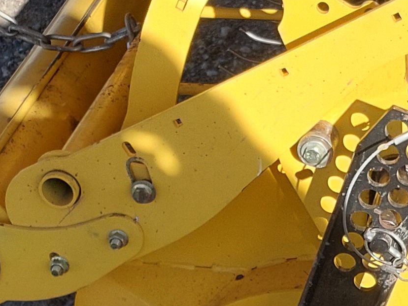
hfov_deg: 14.7
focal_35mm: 133
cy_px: 349
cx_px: 358
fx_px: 1568
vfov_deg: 11.0
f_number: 1.8
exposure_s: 1/353
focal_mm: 4
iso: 20
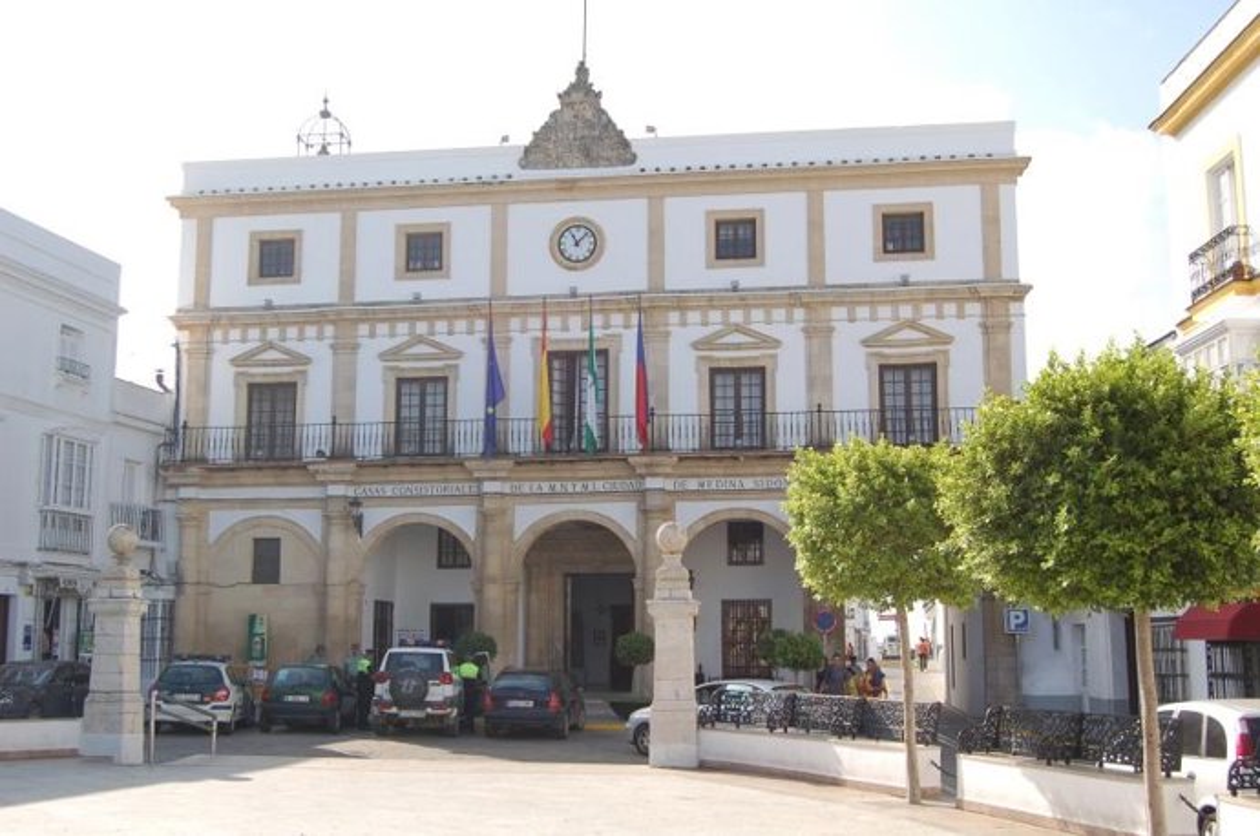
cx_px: 630
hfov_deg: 49.6
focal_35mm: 39
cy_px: 418
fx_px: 1363
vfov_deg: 34.1
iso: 200
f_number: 8
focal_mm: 26
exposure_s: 1/250
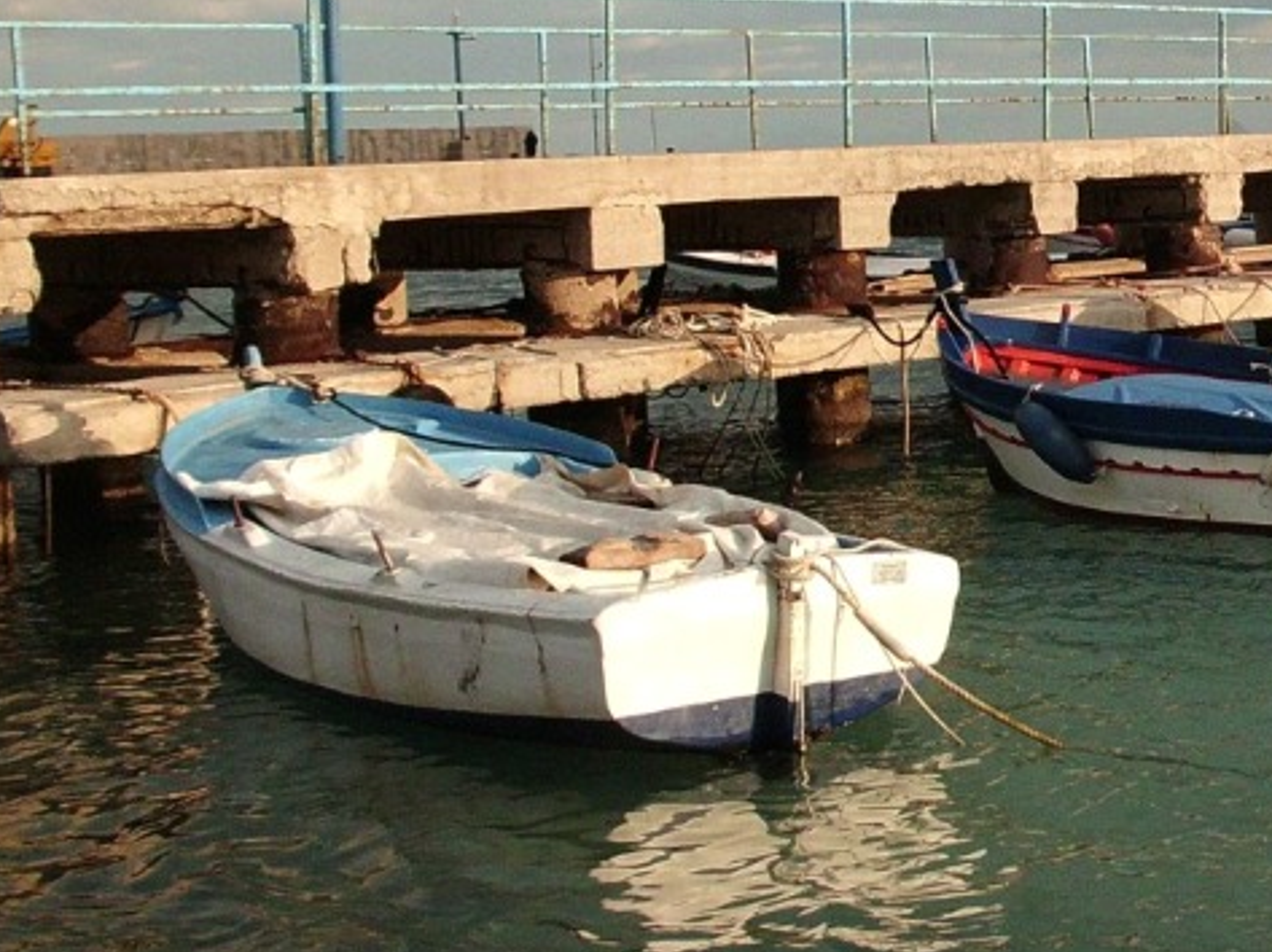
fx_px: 2864
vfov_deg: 18.8
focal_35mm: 78
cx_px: 1310
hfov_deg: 23.8
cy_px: 274
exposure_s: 1/250
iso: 200
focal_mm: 6.3
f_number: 7.3
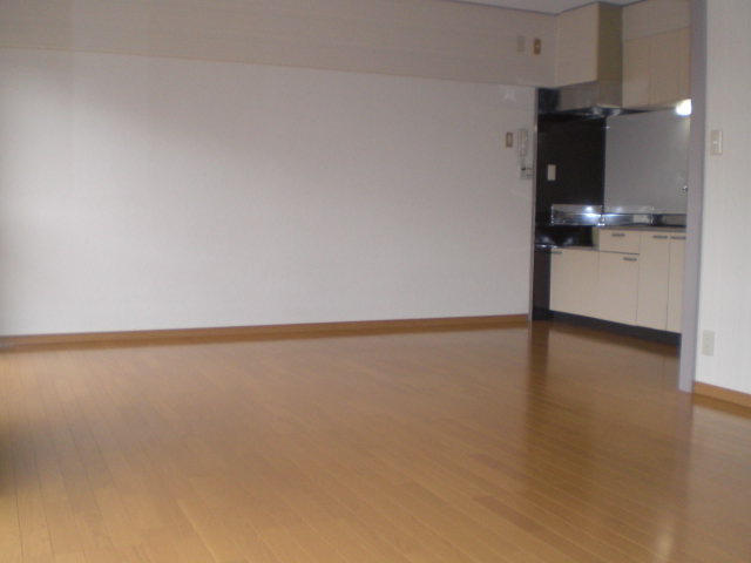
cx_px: 376
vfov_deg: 37.7
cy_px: 282
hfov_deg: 49.0
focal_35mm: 38
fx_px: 824
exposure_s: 1/60
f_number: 3.1
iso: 200
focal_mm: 6.3
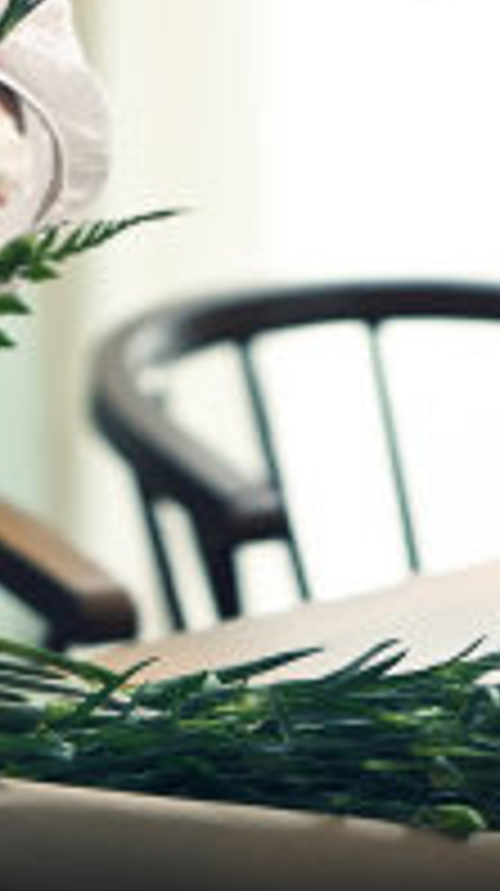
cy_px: -315
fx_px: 6498
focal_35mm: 275
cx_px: -54
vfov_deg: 7.7
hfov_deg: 4.4
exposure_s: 1/500
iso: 125
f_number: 1.8
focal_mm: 85
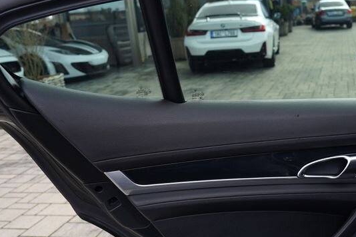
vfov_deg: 29.1
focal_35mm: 46
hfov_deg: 41.0
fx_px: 455
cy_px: 150
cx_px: 283
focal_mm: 24
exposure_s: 1/100
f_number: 5
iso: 100
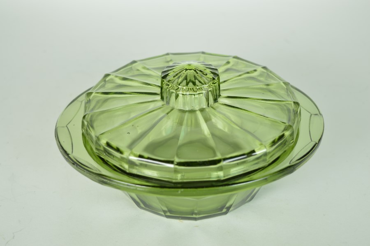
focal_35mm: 51
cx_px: 185
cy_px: 123
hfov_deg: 38.9
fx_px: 524
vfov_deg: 26.4
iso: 100
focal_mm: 34
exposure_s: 1/125
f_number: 6.3
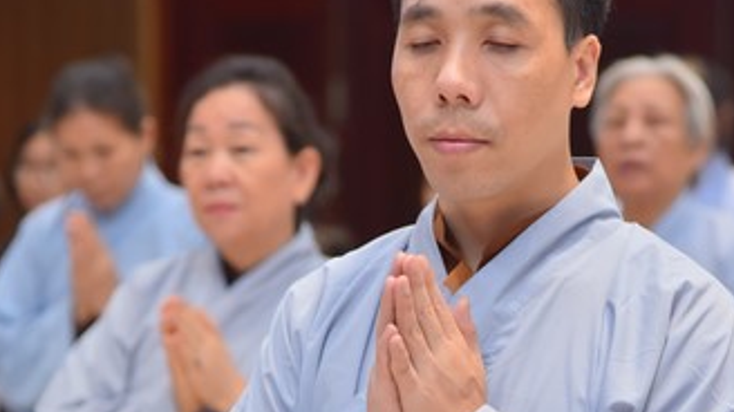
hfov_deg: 9.9
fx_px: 4240
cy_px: 522
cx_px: 332
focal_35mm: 218
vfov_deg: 5.5
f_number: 4.5
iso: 1250
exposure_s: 1/160
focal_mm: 105
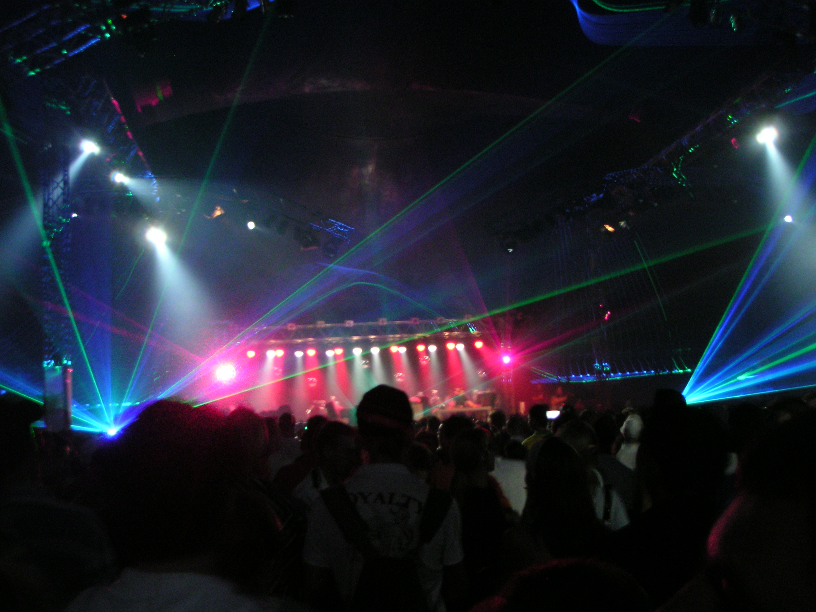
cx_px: 408
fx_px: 896
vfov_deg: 37.7
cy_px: 306
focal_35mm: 38
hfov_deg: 49.0
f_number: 2.8
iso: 200
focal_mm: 6
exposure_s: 1/6
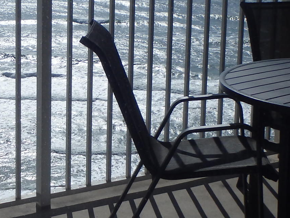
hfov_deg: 19.8
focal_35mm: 98
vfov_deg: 15.0
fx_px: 821
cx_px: 61
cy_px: 51
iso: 125
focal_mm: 5
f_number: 11
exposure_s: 1/250
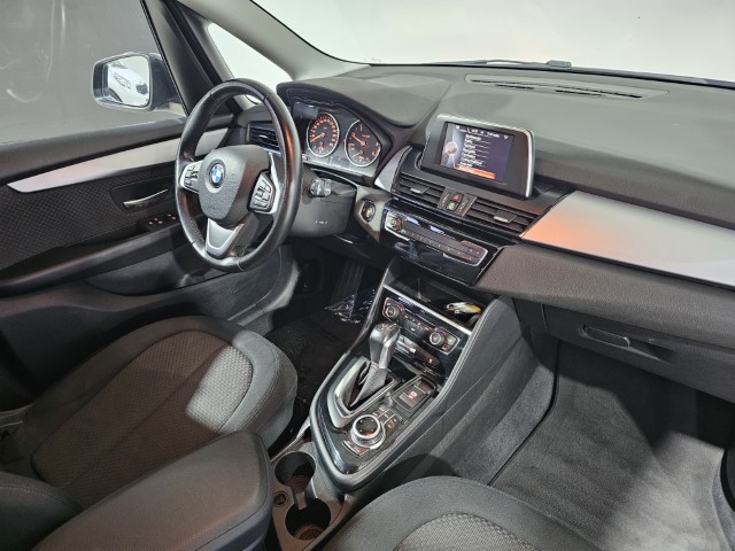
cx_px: 368
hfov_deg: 73.9
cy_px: 276
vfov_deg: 58.9
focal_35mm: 23
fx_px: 488
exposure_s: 1/25
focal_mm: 6.3
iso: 500
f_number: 1.7
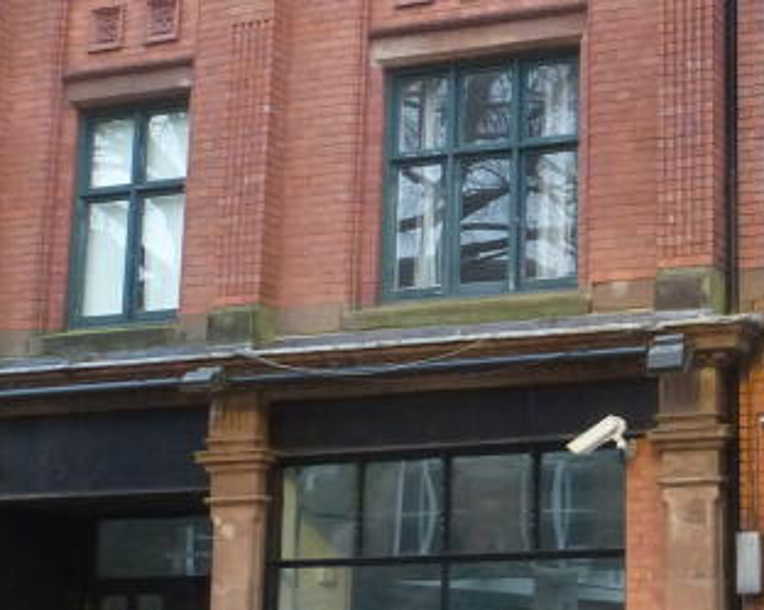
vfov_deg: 19.9
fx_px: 1739
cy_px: 314
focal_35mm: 77
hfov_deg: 23.4
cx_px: 813
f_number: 3.3
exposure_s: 1/25
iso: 400
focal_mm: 4.3
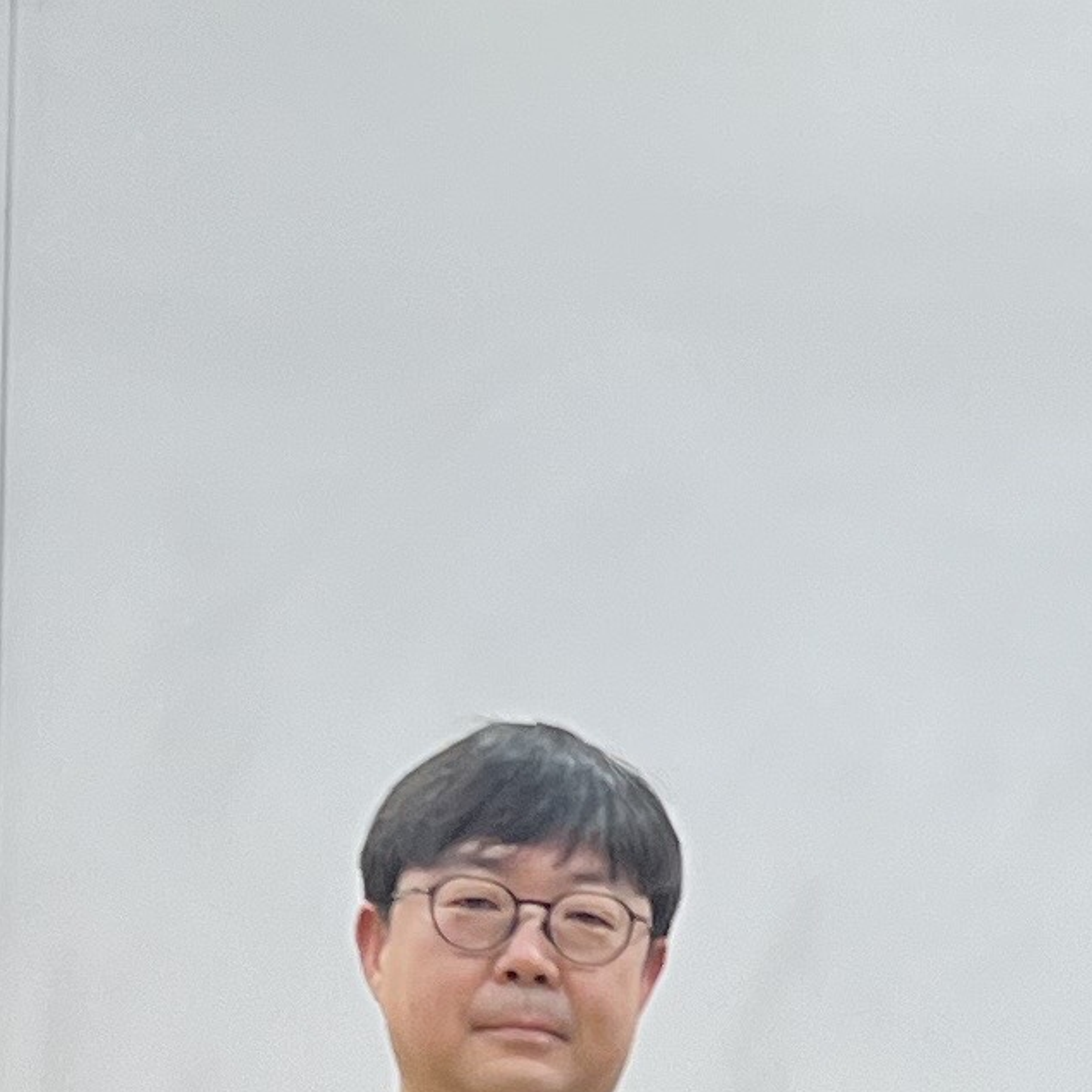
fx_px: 5211
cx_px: 1231
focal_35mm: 146
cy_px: 1221
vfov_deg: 11.8
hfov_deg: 11.8
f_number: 1.5
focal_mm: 5.7
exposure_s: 1/120
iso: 100
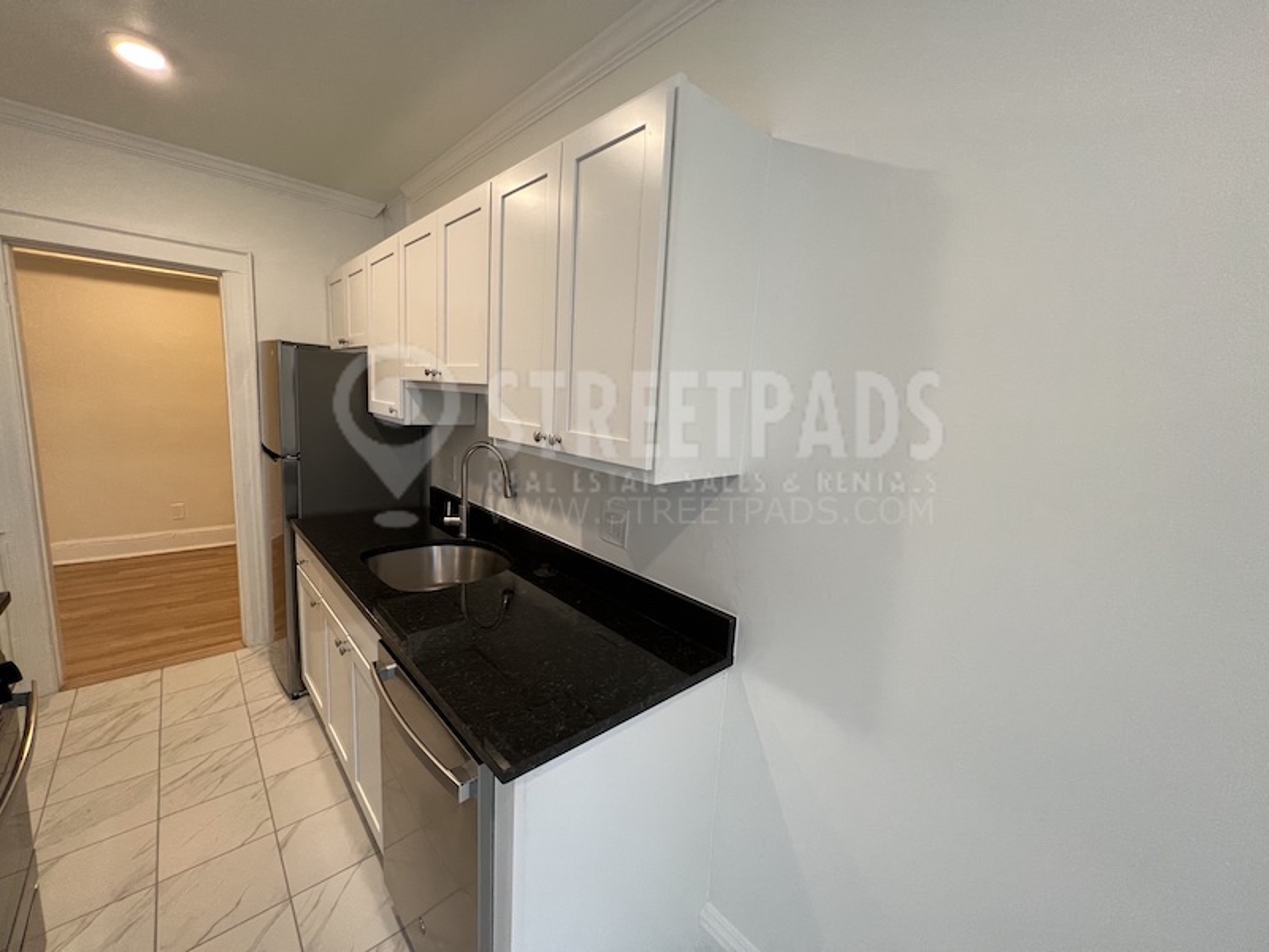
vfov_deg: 89.9
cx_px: 634
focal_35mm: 13
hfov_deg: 106.2
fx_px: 477
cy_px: 476
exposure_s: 1/60
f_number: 1.8
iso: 125
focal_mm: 1.57
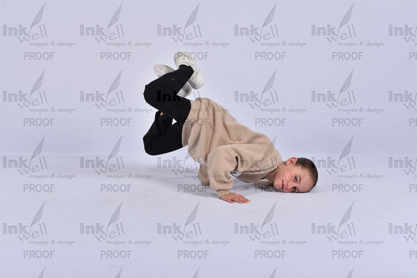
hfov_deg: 44.5
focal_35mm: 44
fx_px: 510
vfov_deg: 30.5
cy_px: 139
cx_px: 208
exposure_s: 1/200
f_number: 8
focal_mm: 44
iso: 250
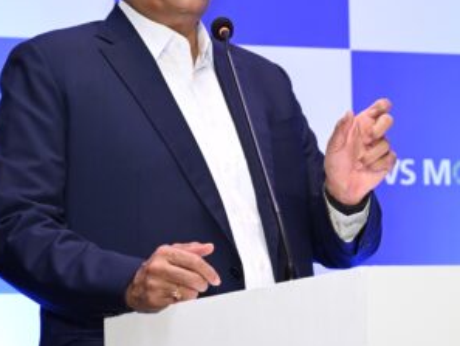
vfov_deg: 10.9
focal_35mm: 136
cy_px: 143
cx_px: 245
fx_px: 1808
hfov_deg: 14.5
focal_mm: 70
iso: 1600
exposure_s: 1/200
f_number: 5
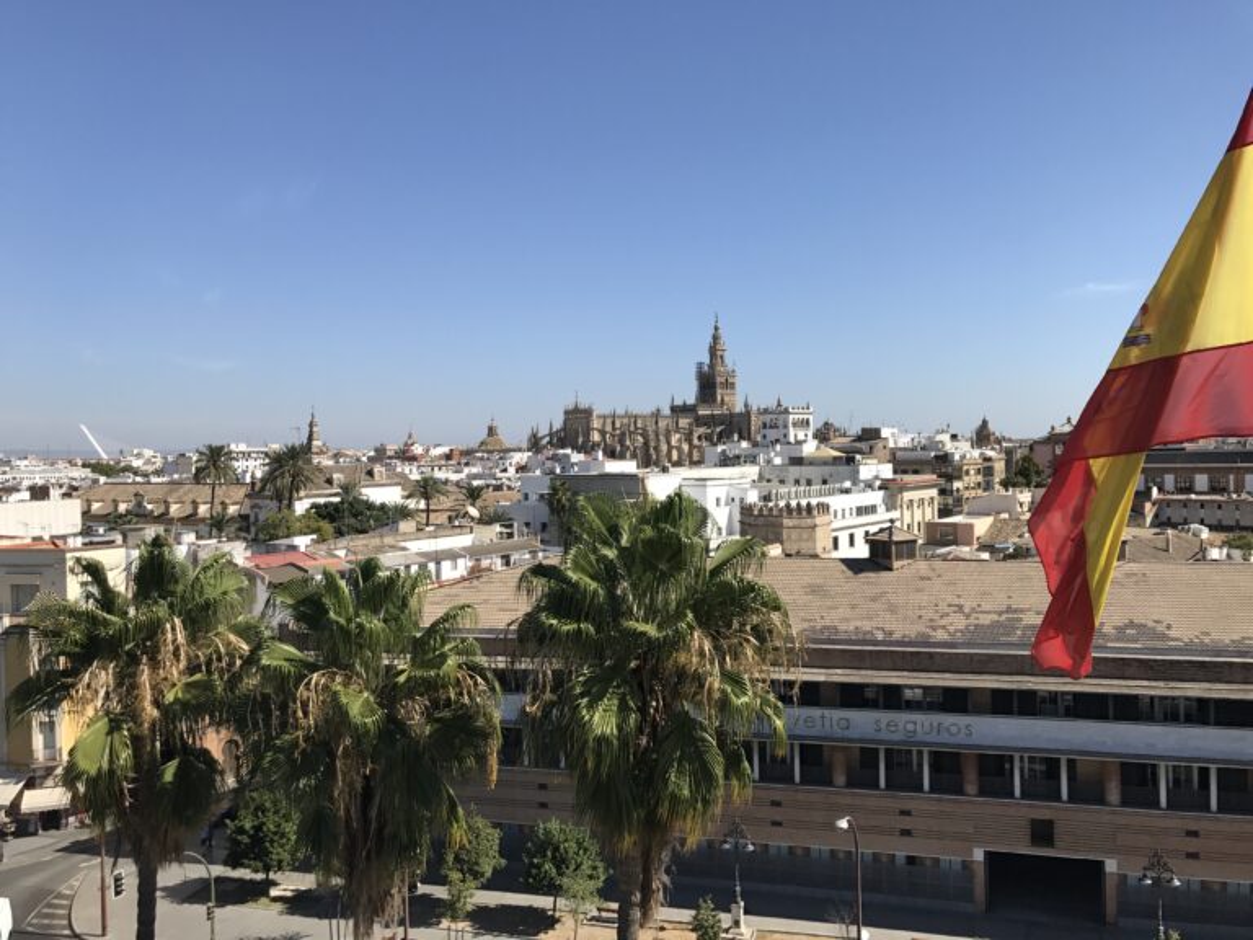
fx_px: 1014
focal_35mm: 28
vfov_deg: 49.7
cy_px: 470
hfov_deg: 63.4
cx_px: 626
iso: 20
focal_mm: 3.99
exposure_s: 1/2660
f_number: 1.8
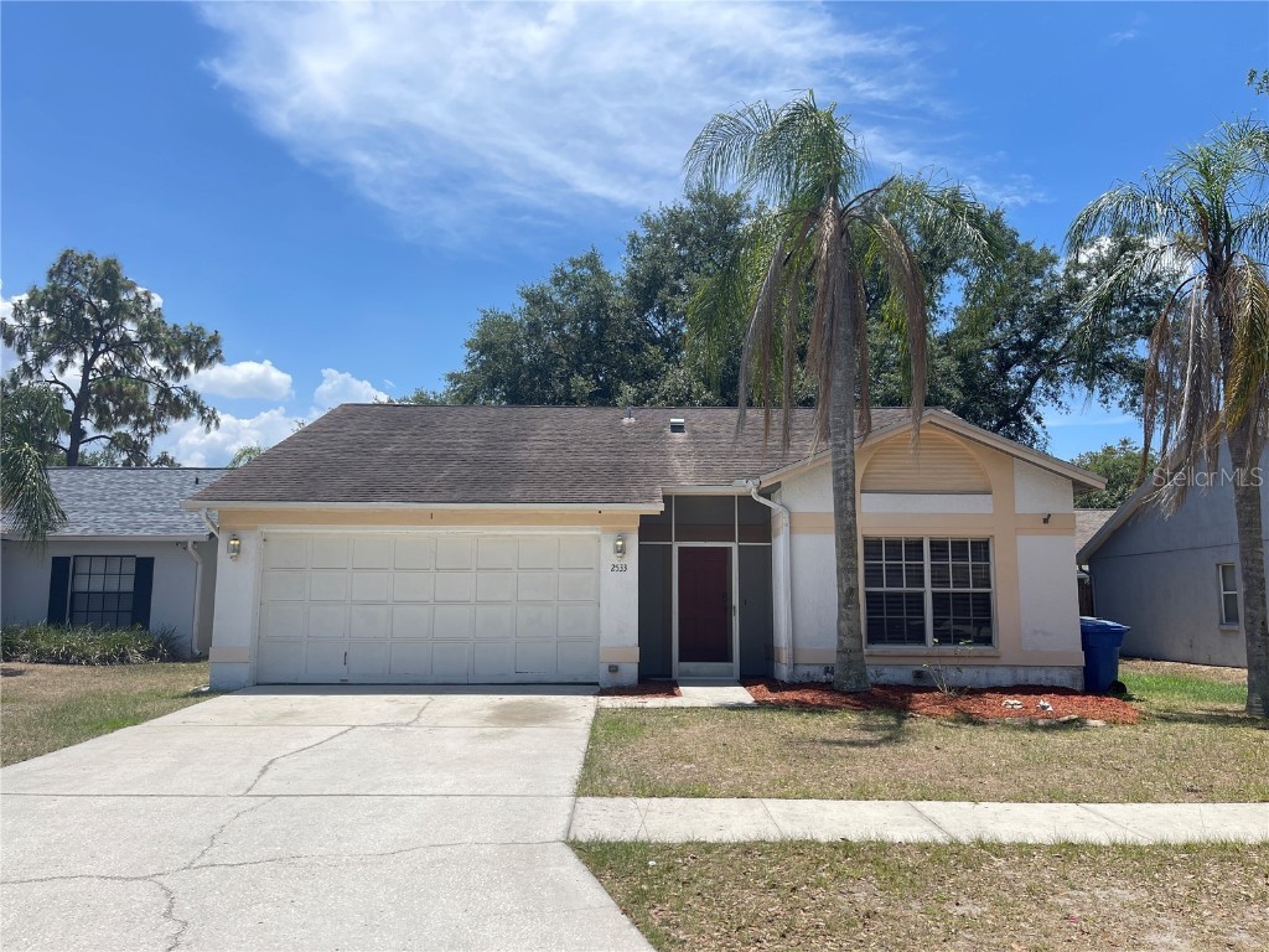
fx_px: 953
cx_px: 634
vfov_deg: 53.1
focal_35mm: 26
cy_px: 476
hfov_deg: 67.3
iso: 50
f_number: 1.6
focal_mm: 5.1
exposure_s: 1/2433
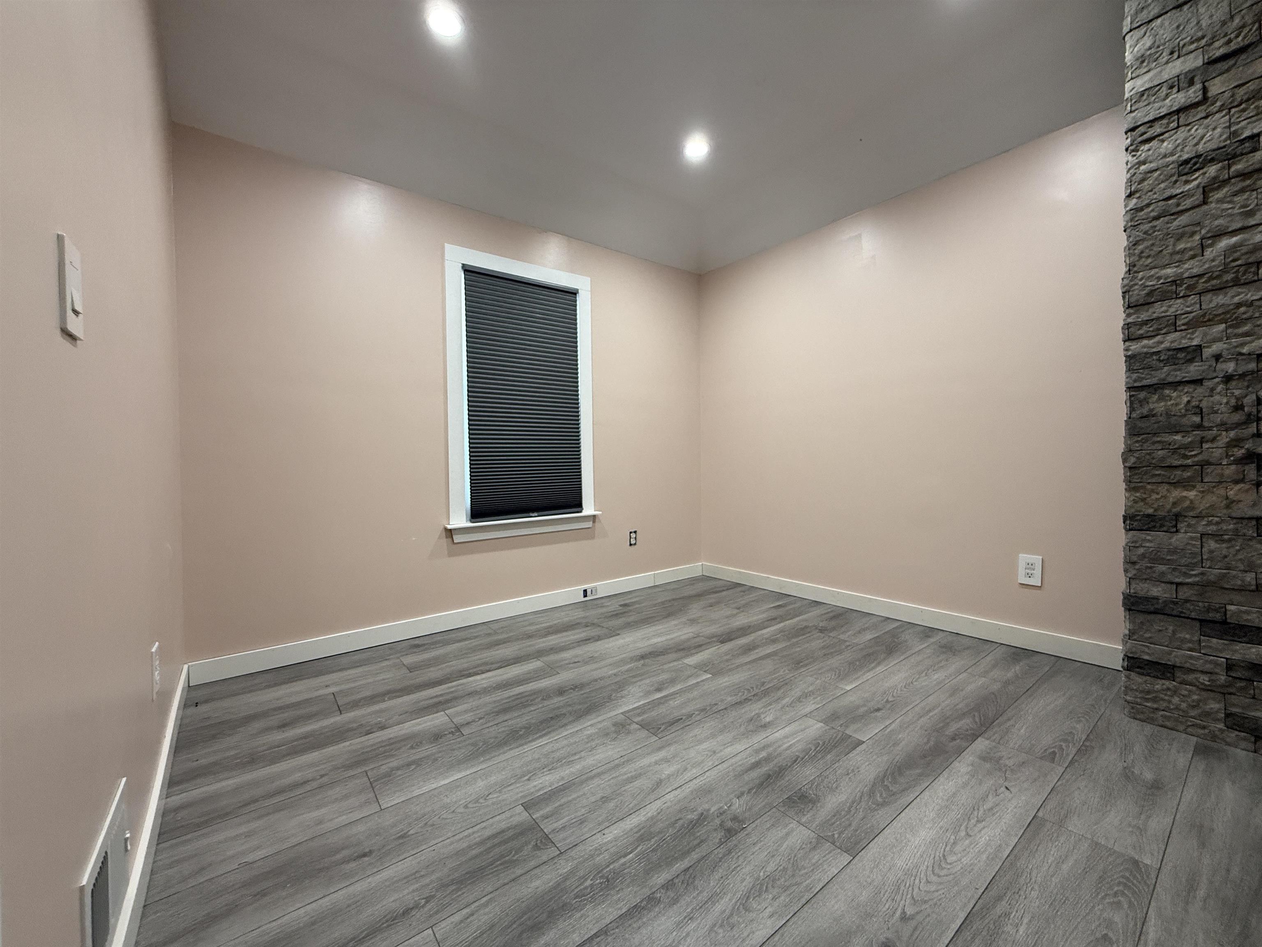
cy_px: 474
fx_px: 510
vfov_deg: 85.7
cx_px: 631
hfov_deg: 102.1
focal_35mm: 14
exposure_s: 1/120
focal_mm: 2.22
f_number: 2.2
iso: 200
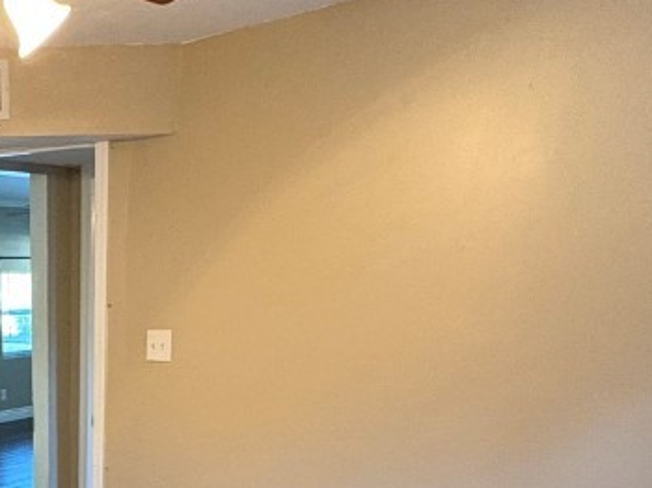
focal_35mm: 41
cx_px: 34
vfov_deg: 30.1
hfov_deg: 41.2
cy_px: 583
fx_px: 772
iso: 640
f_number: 2.2
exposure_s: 1/60
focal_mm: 2.22
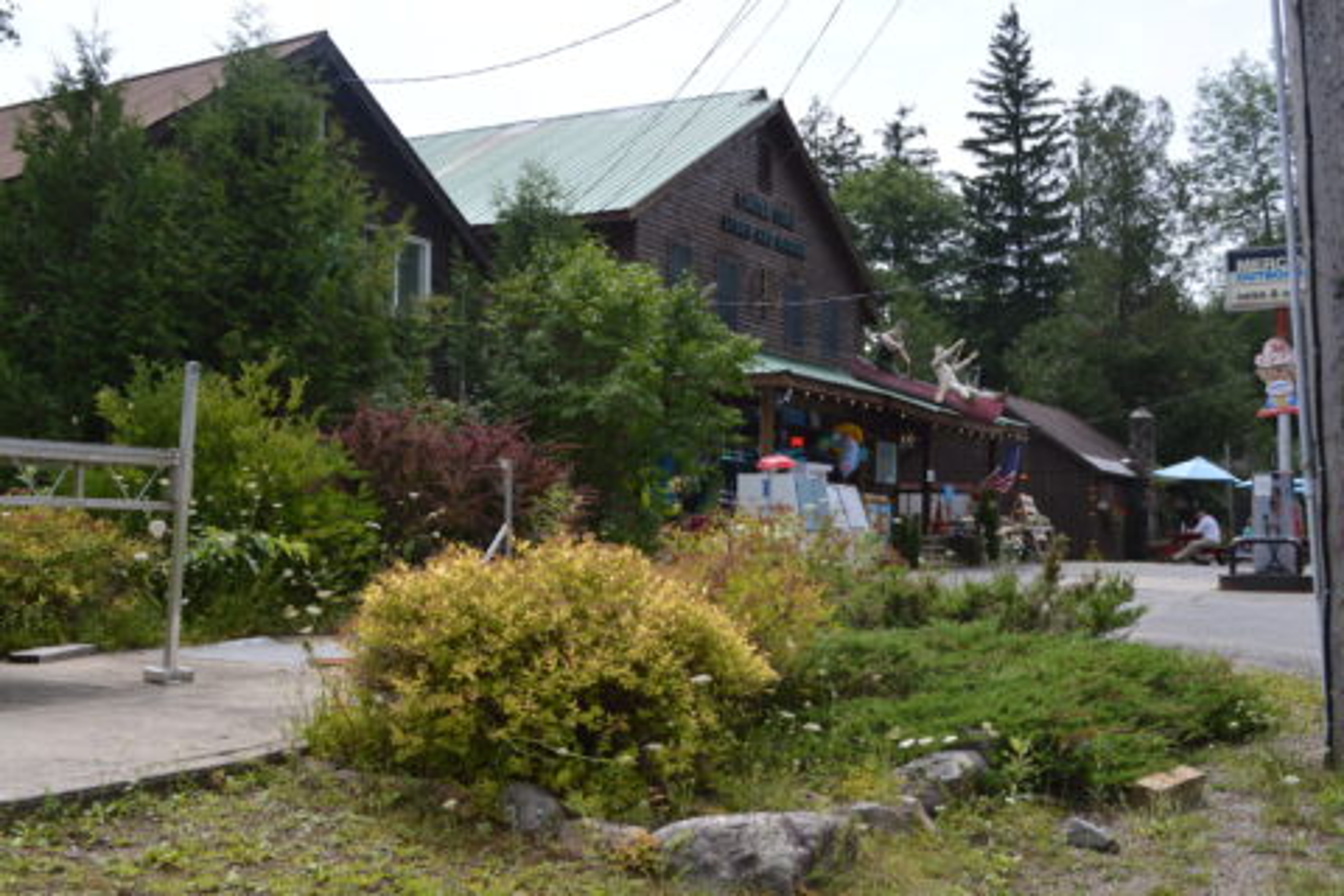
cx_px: 672
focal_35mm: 39
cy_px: 448
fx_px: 1456
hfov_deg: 49.6
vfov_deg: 34.2
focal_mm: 26
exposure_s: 1/200
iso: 100
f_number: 7.1
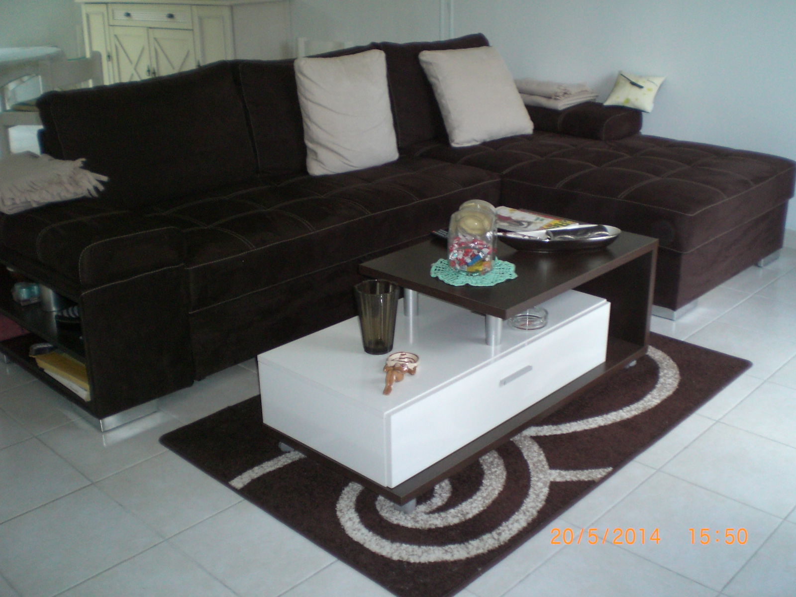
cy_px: 298
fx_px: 874
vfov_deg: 37.7
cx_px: 398
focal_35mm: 38
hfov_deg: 49.0
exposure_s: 1/60
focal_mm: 6.3
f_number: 3.1
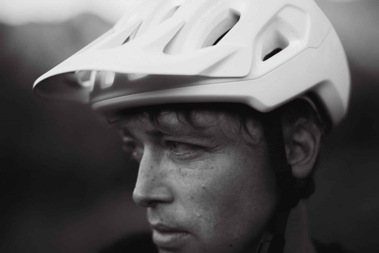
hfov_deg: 39.6
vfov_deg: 27.0
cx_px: 190
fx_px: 526
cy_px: 126
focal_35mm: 50
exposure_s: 1/1250
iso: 400
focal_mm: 50
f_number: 2
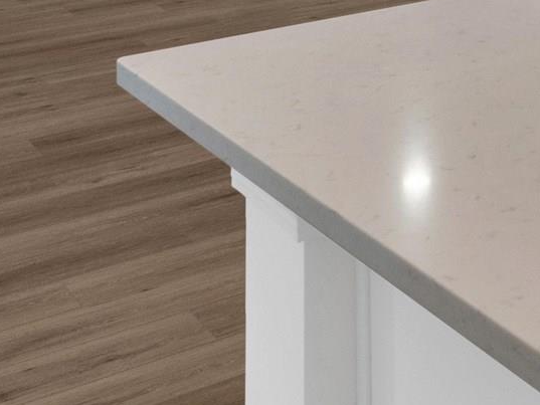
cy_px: -321
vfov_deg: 14.7
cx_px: 928
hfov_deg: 18.3
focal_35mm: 88
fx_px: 1373
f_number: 9
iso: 320
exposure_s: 1/13
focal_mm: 16
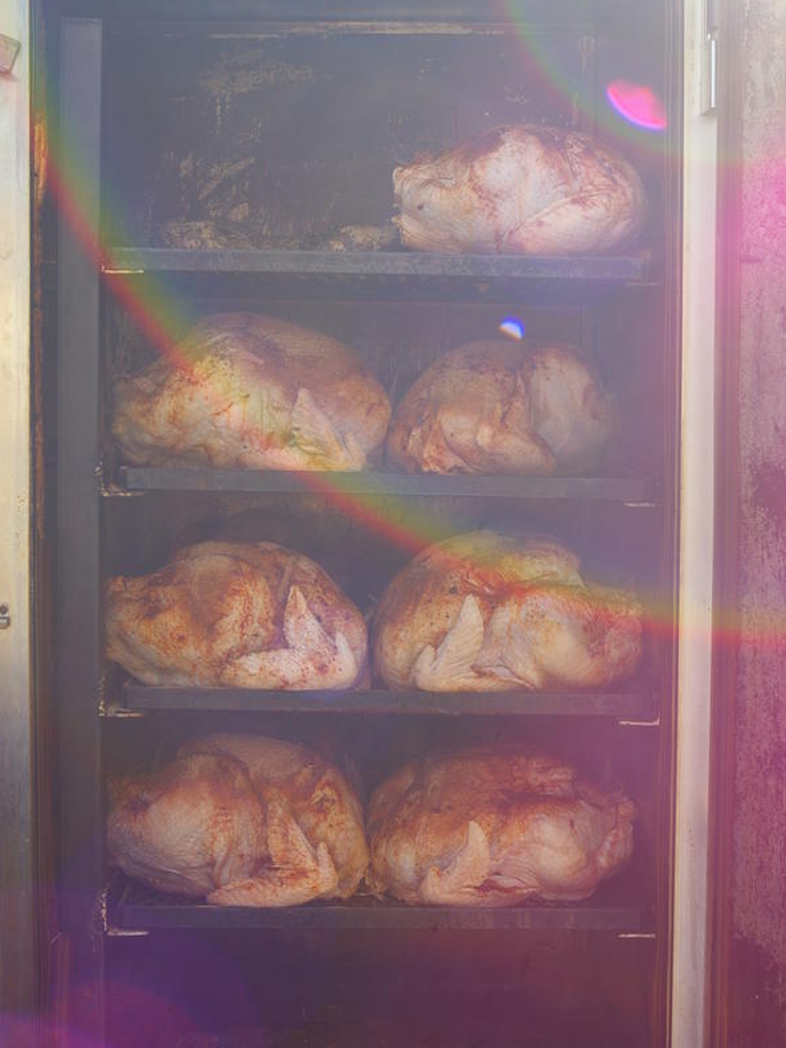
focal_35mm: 61
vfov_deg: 31.9
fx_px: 1833
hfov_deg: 24.2
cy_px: 499
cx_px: 392
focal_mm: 37
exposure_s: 1/180
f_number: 6.7
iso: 200
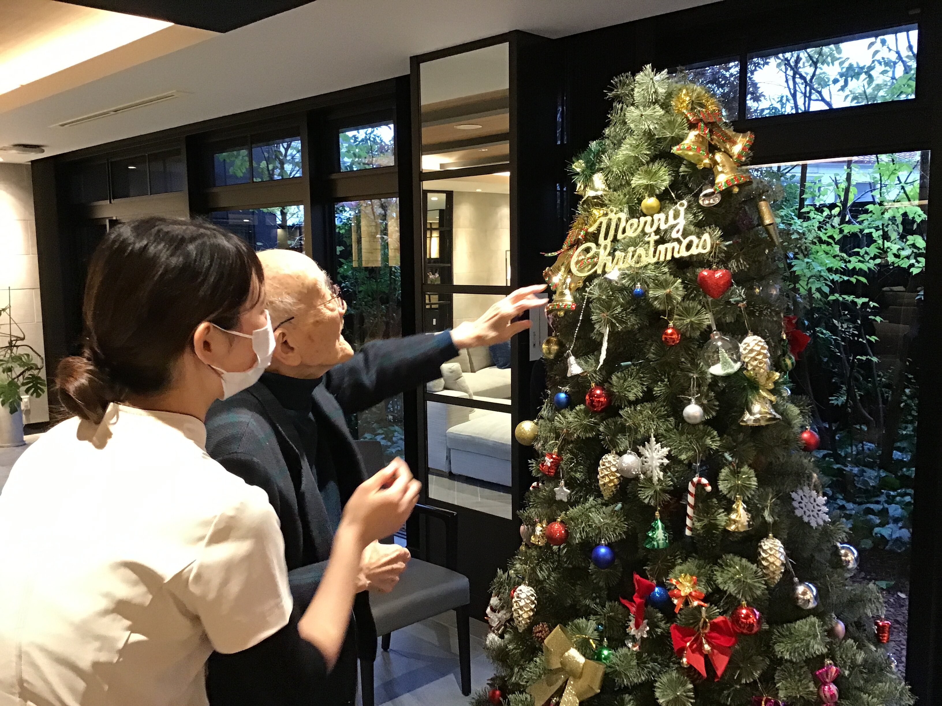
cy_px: 353
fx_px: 844
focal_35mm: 31
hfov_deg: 58.4
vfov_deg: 45.4
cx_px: 471
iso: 160
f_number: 2.4
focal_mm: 3.3
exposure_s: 1/30
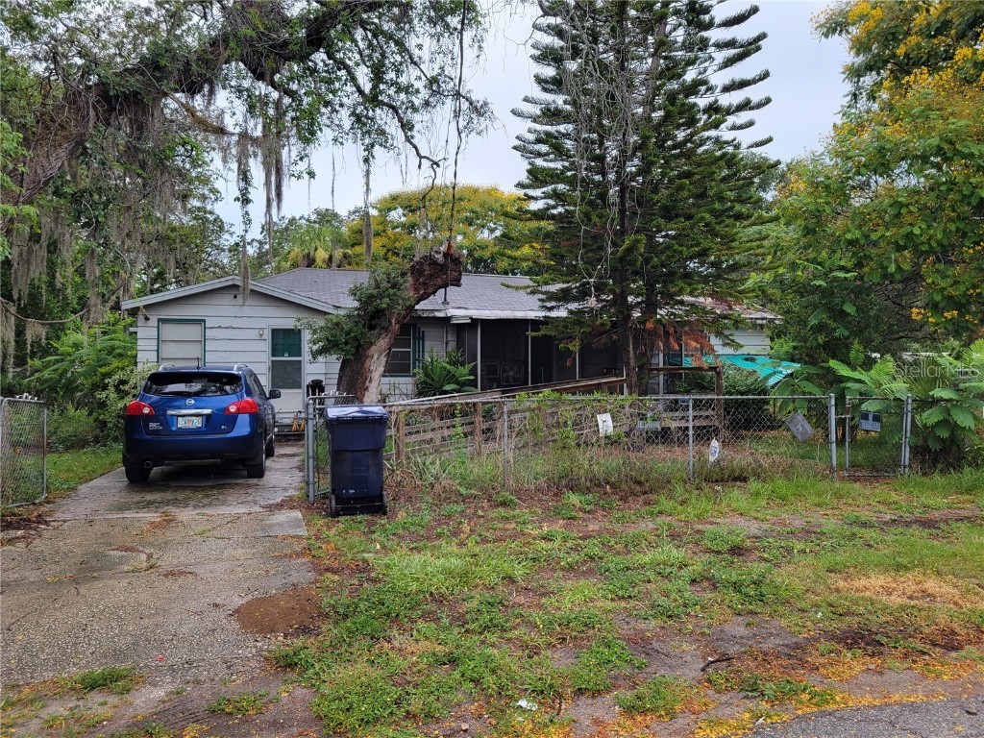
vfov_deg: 53.1
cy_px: 369
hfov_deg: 67.3
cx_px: 492
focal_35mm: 26
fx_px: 739
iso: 40
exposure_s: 1/365
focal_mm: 5.4
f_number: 1.8
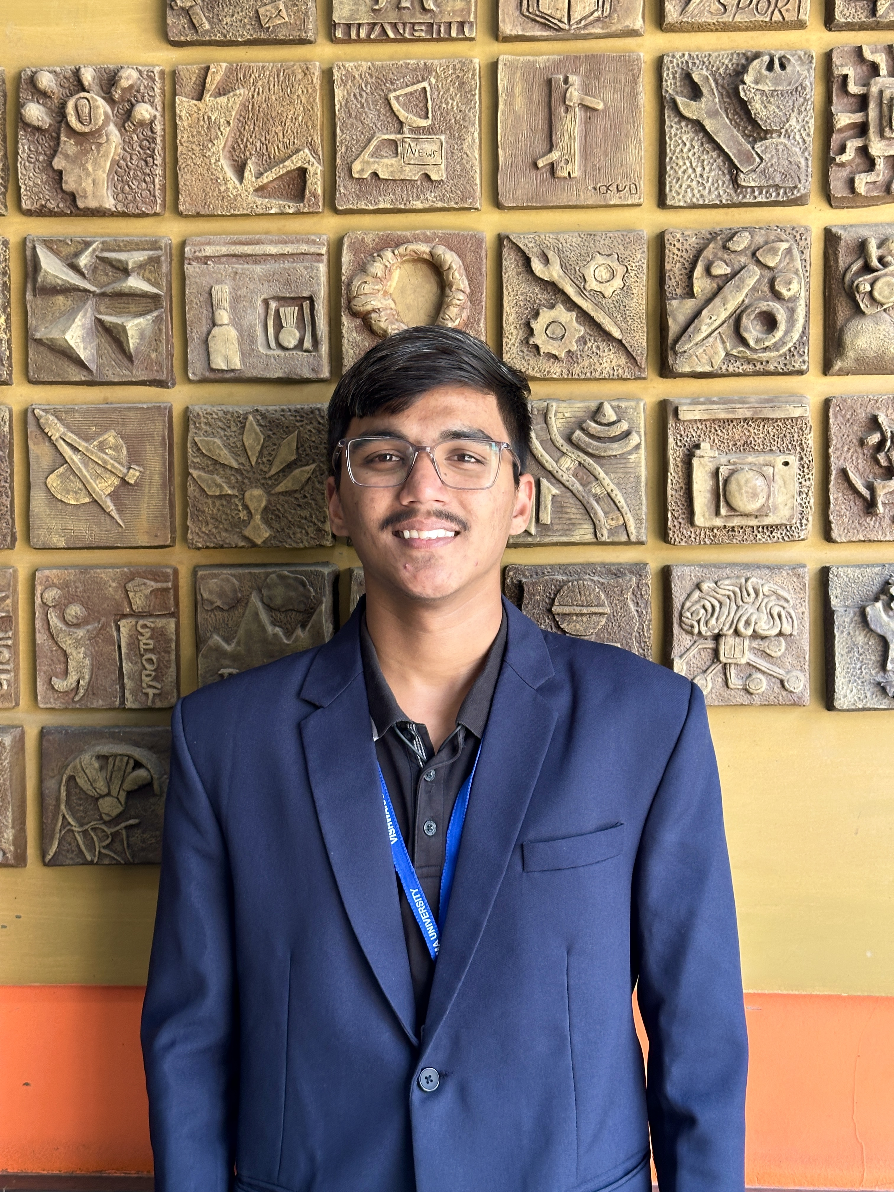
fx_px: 1653
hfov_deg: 30.3
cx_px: 447
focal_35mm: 48
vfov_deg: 39.7
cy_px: 596
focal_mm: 6.86
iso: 100
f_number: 1.78
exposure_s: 1/100
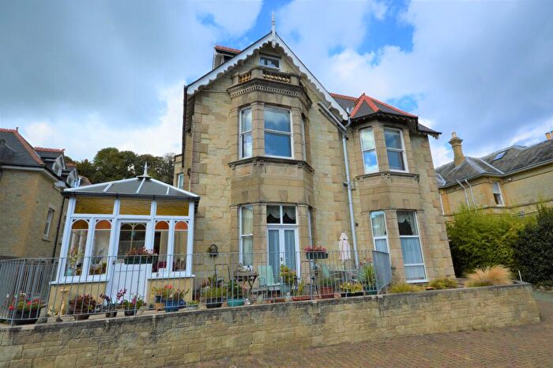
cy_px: 184
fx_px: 276
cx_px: 276
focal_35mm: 18
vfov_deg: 67.3
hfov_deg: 90.0
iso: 250
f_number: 11
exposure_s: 1/500
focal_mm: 12
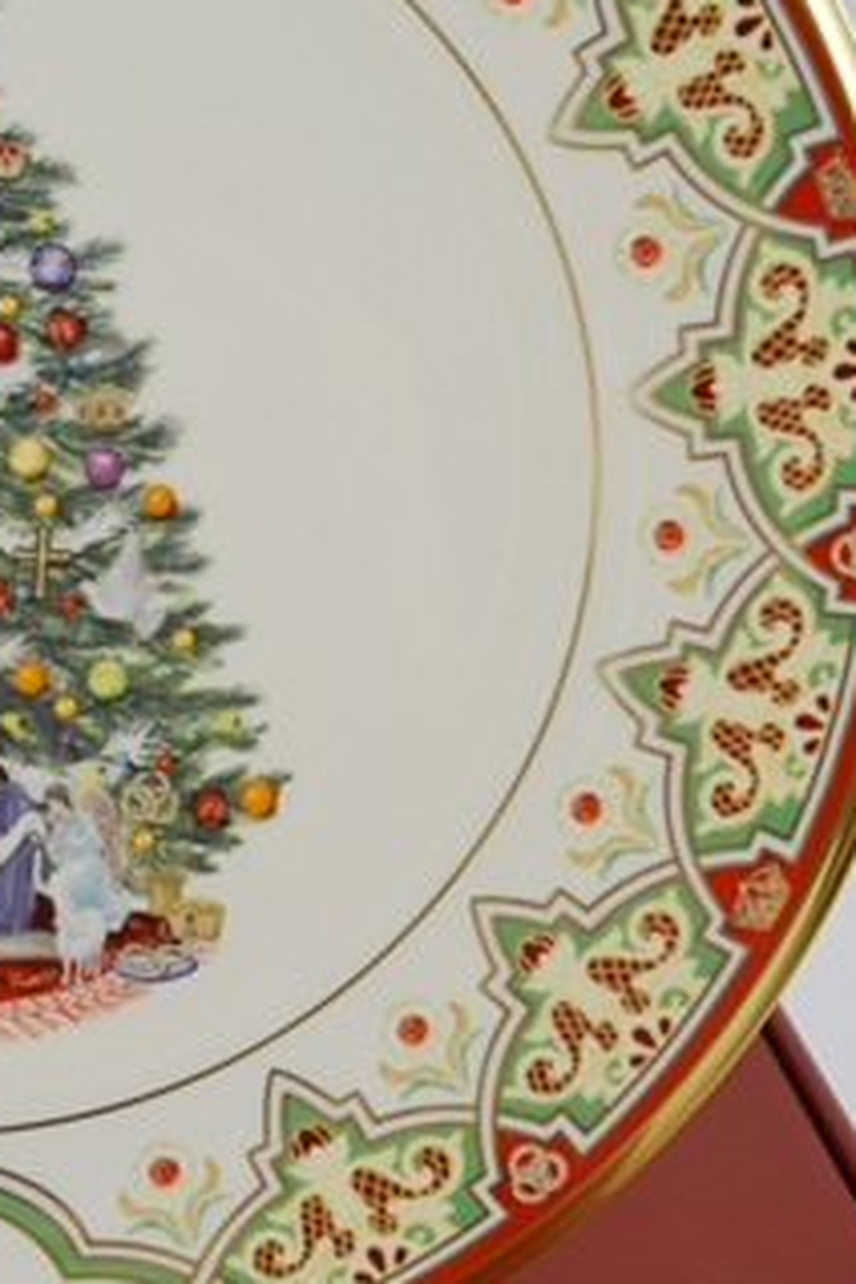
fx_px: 1819
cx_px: -12
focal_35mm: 51
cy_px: 485
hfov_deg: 25.1
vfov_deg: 38.6
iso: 250
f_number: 5.6
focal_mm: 18
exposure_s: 1/125
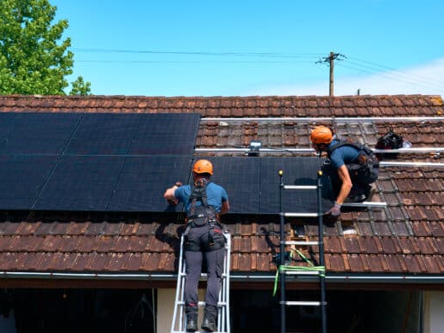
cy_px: 170
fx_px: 513
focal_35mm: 40
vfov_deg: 35.9
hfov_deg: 46.7
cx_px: 245
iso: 100
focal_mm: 24
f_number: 9
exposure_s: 1/320
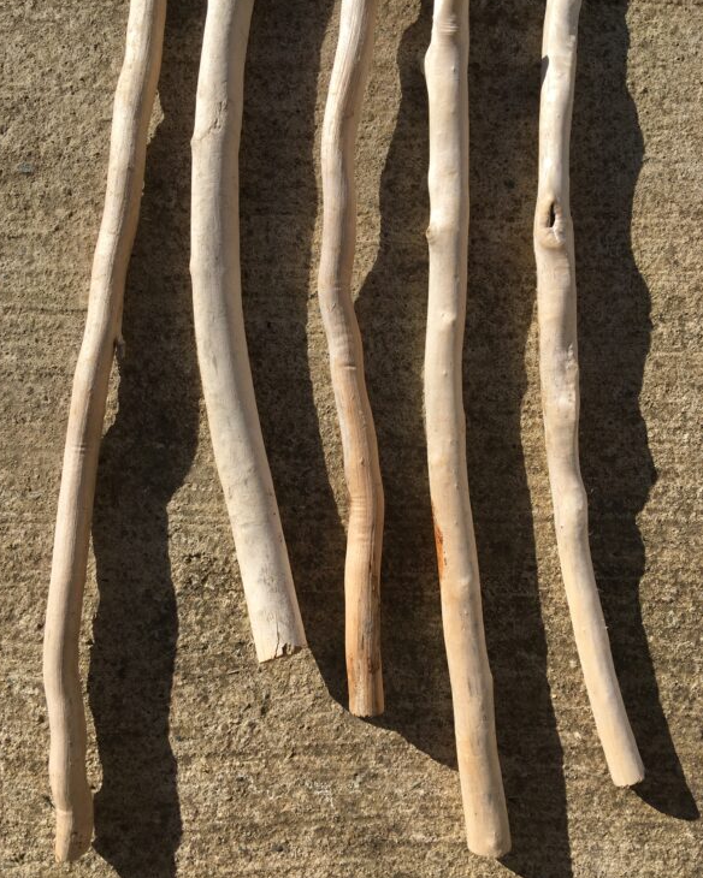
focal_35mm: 31
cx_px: 349
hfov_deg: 47.1
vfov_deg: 57.2
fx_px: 806
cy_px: 447
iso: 25
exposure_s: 1/1972
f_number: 2.2
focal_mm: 4.15
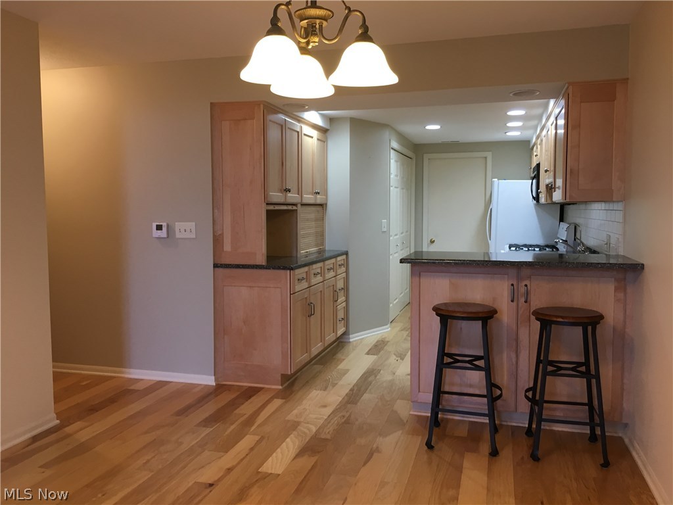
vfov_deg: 48.2
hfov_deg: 61.7
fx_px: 564
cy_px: 252
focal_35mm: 29
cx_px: 336
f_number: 2.2
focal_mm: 4.15
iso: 64
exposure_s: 1/30
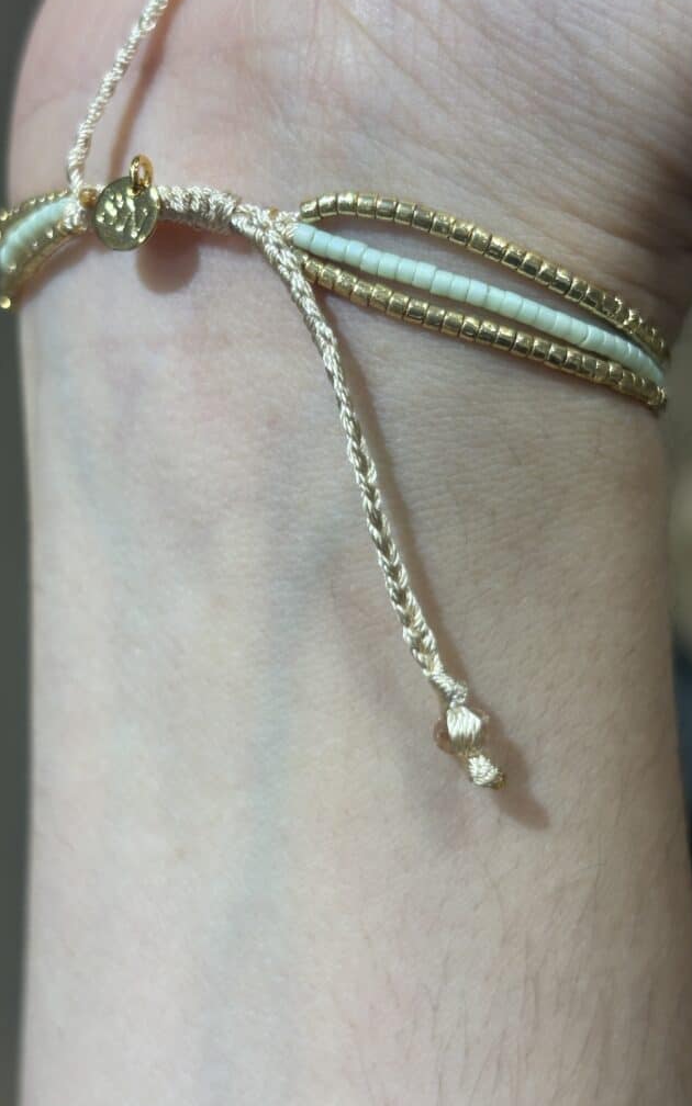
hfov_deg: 23.1
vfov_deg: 36.3
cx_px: 280
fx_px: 1690
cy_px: 553
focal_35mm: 56
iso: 40
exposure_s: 1/100
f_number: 1.6
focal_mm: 5.96
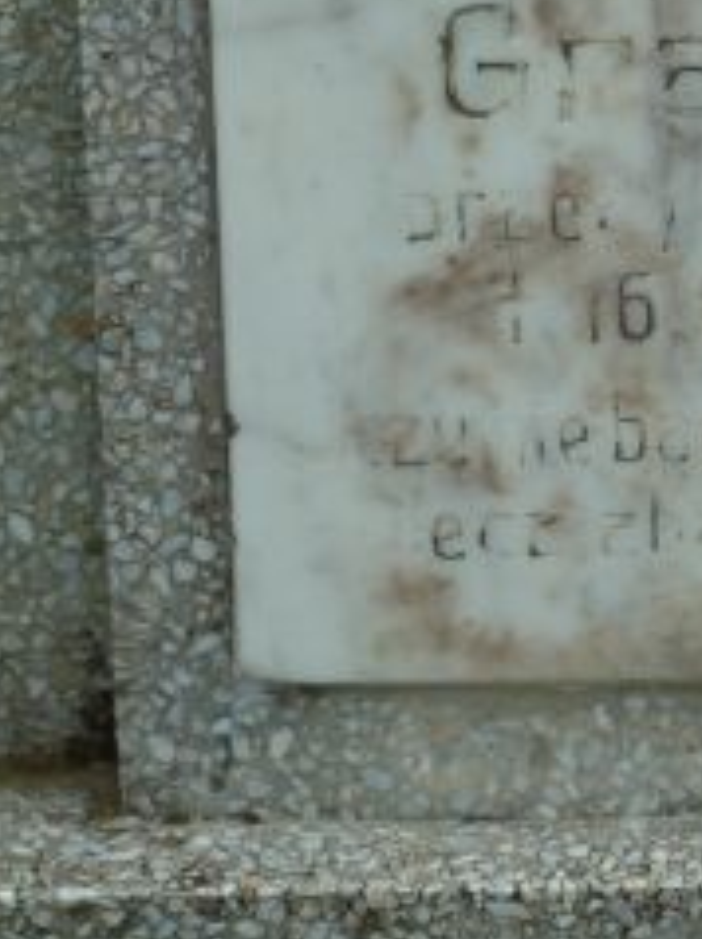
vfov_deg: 6.7
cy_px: 158
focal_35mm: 297
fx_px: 8045
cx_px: 698
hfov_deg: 5.0
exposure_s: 1/320
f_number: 4.5
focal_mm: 24.1
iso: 80
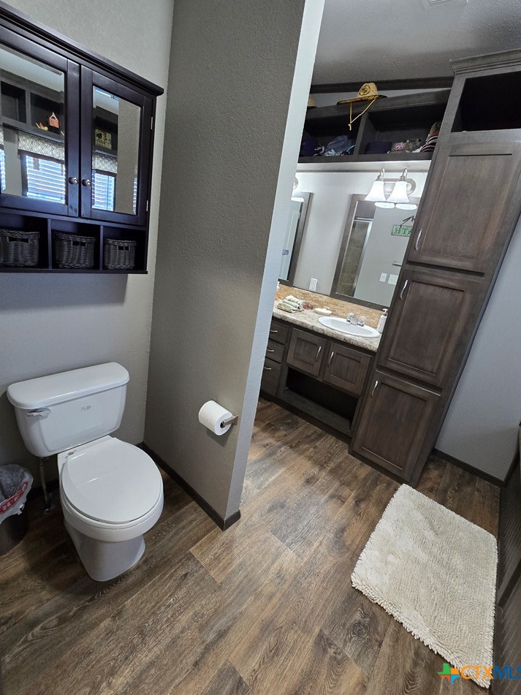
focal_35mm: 14
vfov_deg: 101.9
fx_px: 281
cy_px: 324
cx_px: 262
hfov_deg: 85.7
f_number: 2.2
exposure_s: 1/60
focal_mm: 2.2
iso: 400
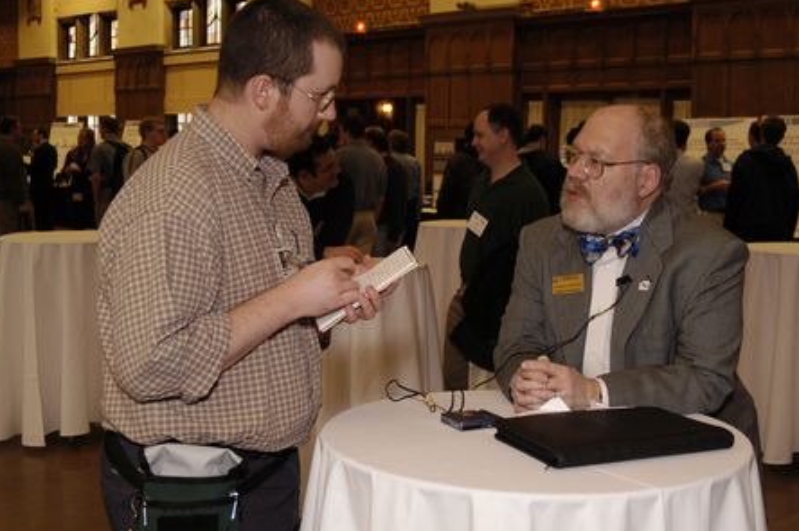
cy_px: 241
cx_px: 426
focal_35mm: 54
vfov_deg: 25.0
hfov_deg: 36.9
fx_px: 1197
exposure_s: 1/50
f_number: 5.6
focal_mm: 32
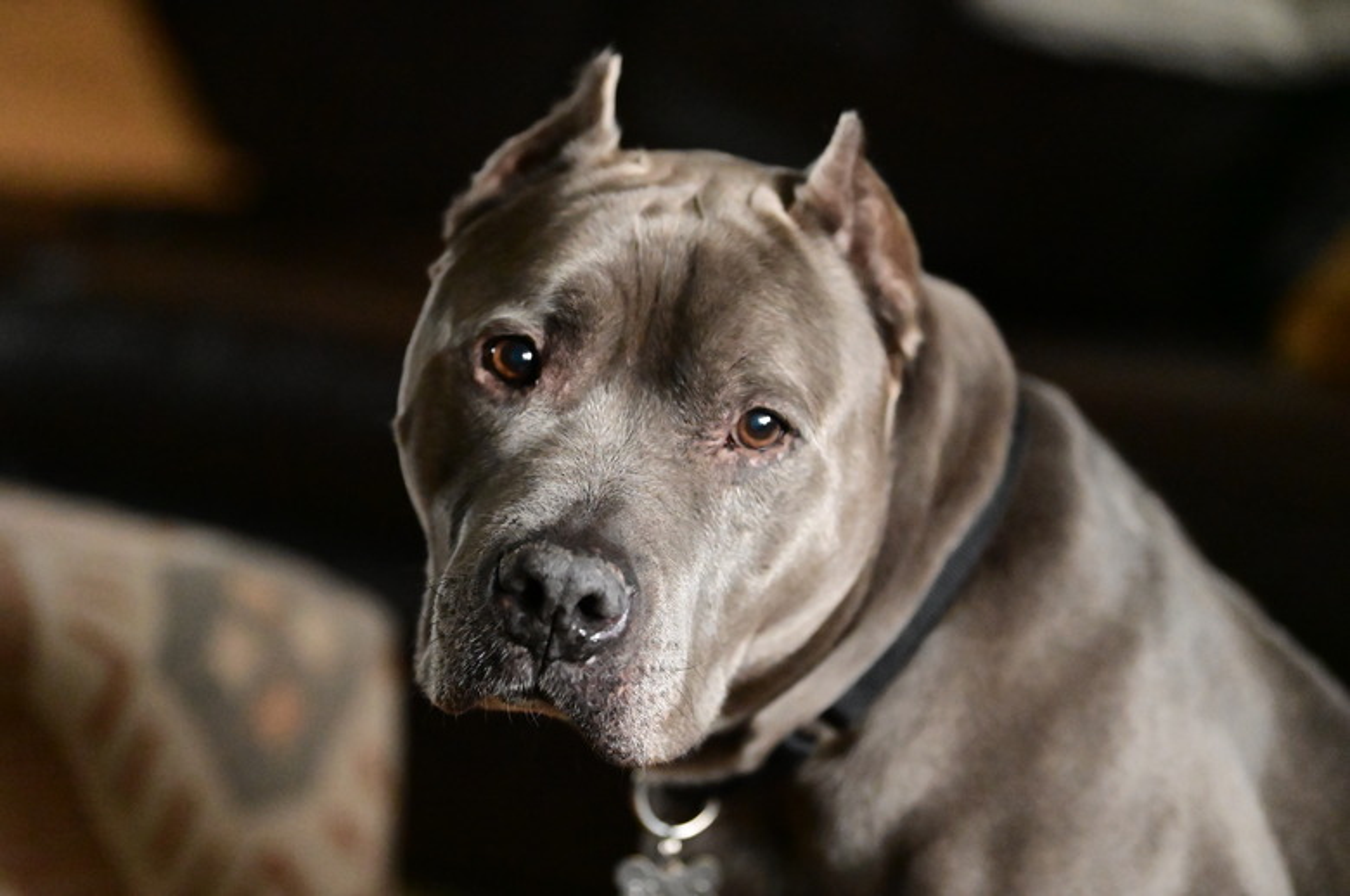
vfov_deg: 12.2
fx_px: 4195
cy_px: 448
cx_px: 675
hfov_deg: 18.3
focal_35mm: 112
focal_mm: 112
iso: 22800
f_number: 2.8
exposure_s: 1/1000
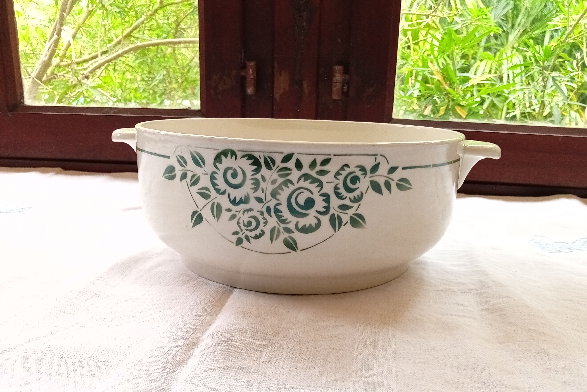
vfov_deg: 43.5
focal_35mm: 30
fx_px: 489
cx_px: 298
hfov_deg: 61.9
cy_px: 216
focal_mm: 3.57
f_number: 1.8
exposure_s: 1/50
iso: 200
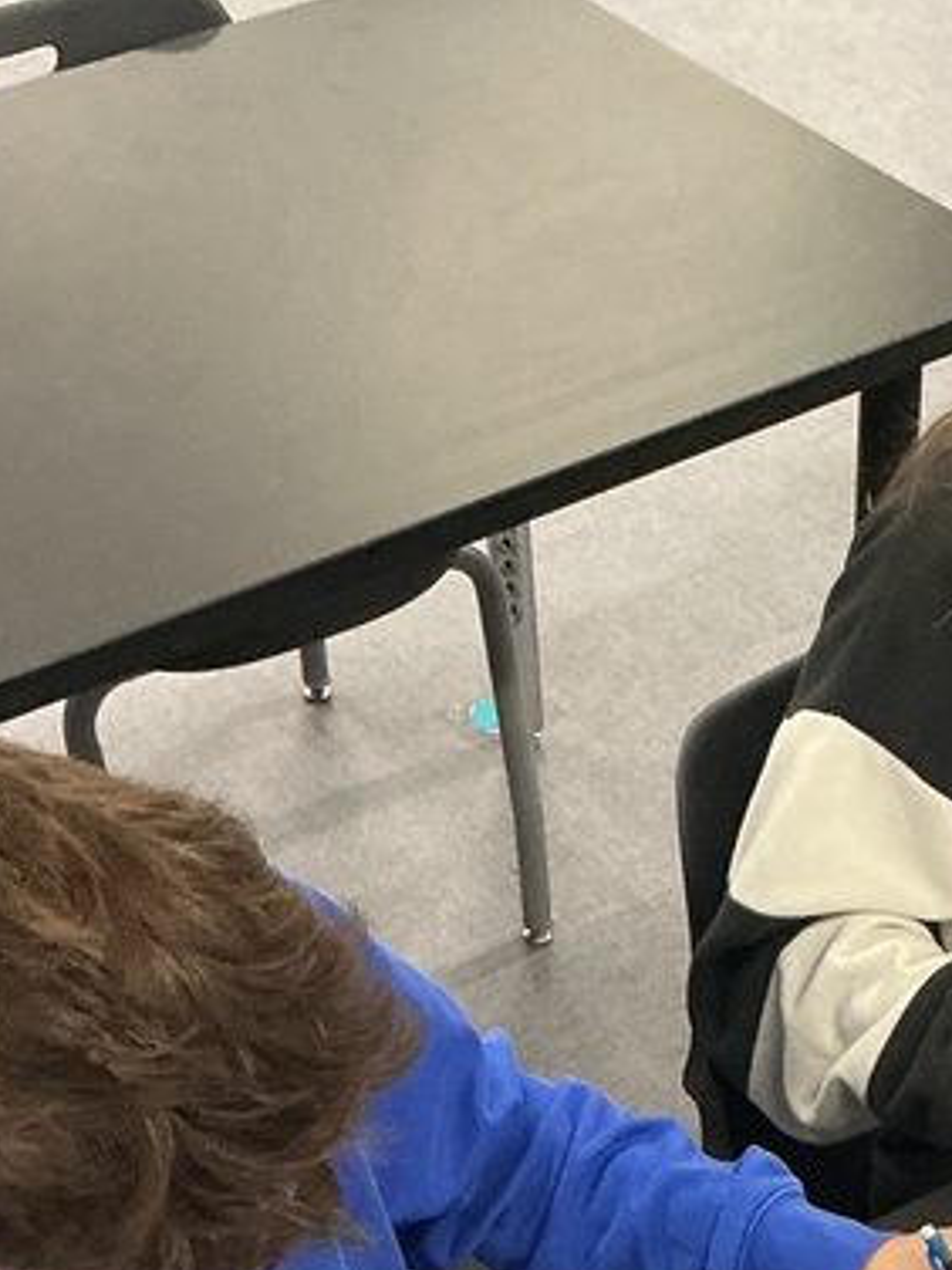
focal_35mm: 79
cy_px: 1348
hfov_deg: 18.3
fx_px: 2897
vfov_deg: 23.4
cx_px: 878
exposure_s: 1/60
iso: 200
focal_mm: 3
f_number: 1.8
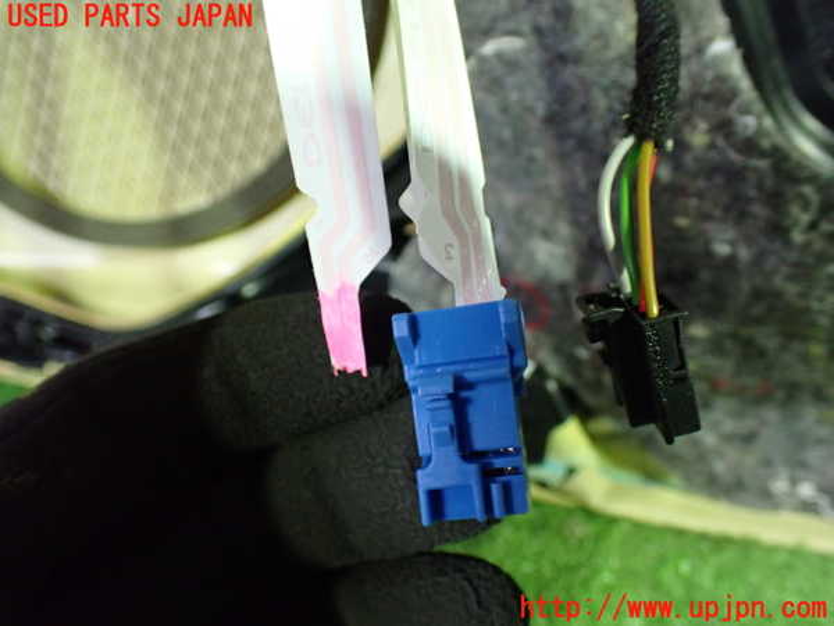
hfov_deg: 60.0
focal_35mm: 30
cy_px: 313
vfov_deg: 46.8
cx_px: 417
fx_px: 723
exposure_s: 1/30
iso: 1000
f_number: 2.3
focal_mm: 5.4
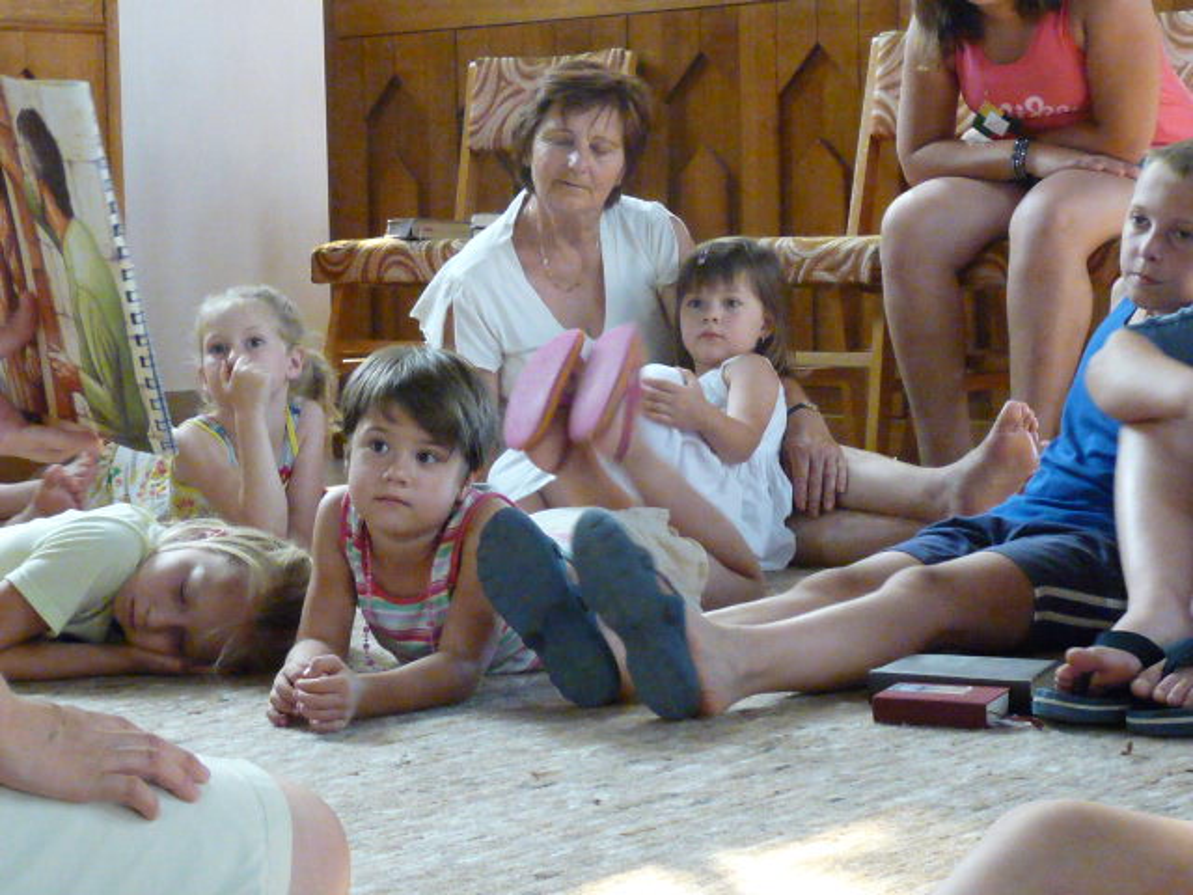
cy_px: 448
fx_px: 2688
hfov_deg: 25.0
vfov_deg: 18.9
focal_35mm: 78
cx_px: 596
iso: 800
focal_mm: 7.8
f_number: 3
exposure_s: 1/25
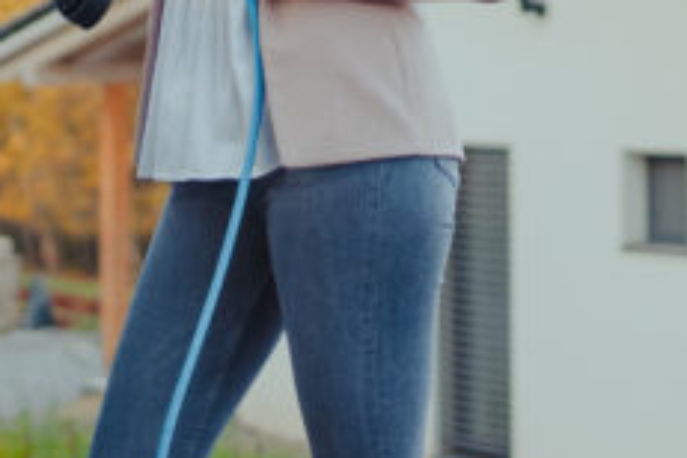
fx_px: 3053
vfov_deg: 8.5
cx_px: 500
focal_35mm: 160
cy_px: -36
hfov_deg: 12.8
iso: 100
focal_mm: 35
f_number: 1.8
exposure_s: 1/2500
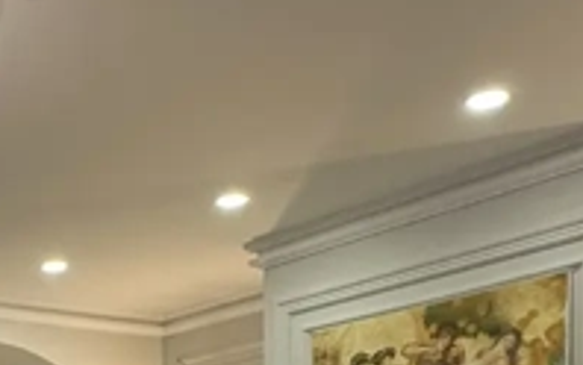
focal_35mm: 75
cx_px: -124
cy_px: 618
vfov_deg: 15.4
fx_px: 1192
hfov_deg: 24.7
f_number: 2.2
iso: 160
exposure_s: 1/100
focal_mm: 2.22
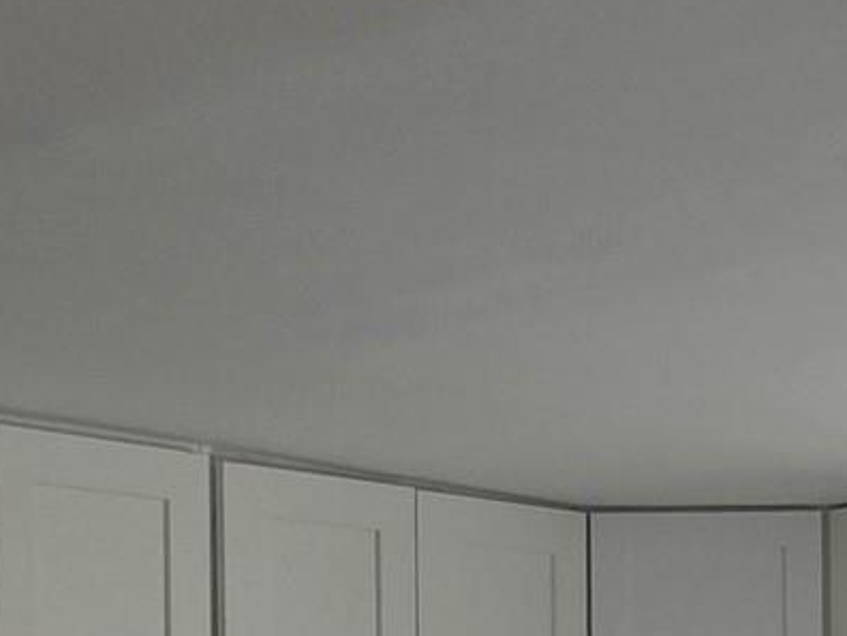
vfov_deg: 11.9
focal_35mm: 119
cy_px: 932
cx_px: 637
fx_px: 2912
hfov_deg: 16.5
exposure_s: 1/572
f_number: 1.8
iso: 80
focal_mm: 5.4
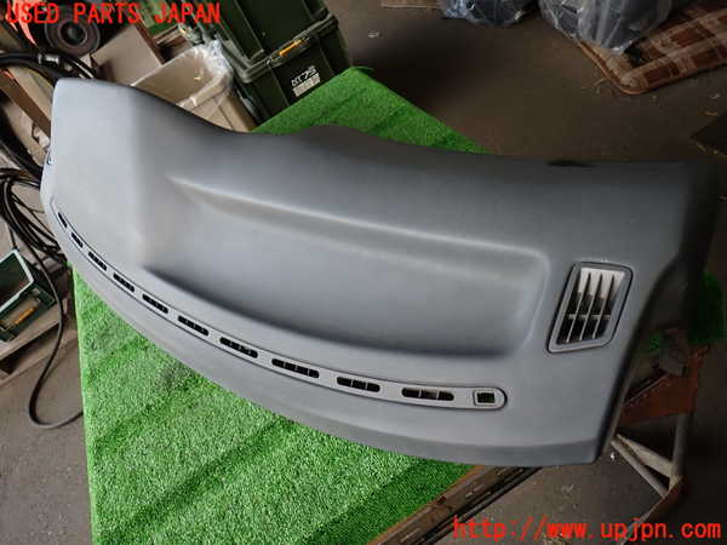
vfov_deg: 54.9
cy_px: 272
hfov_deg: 69.4
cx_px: 364
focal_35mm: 25
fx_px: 525
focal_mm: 4.5
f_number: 2
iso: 100
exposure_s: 1/80
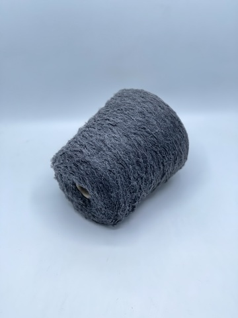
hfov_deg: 22.9
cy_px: 159
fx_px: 587
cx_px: 119
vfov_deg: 30.3
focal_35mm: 64
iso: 25
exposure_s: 1/156
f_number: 2.2
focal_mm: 7.5
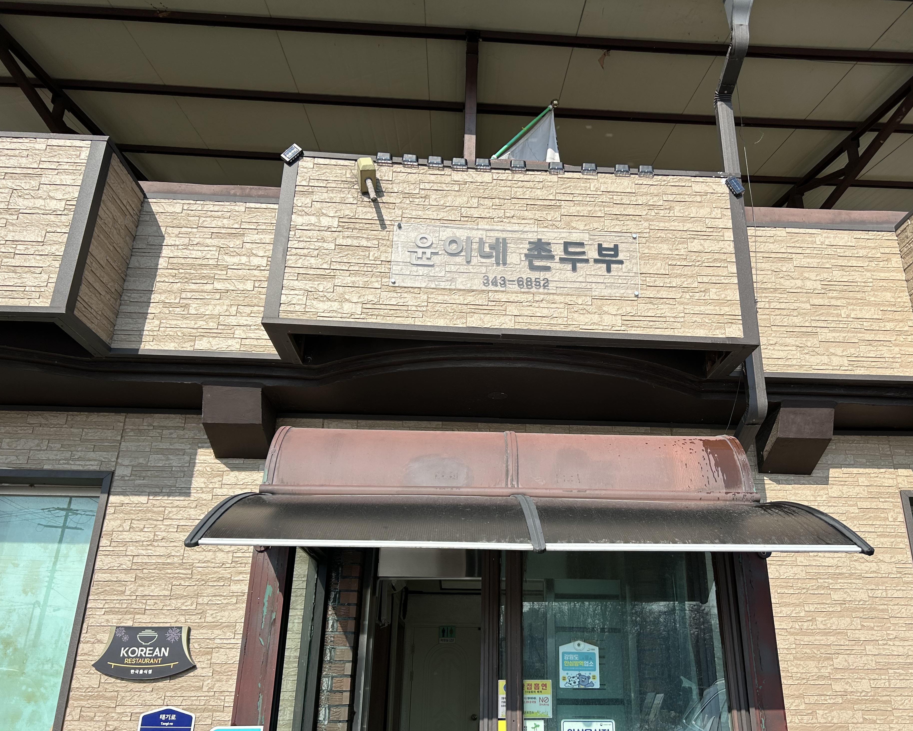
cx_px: 496
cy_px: 377
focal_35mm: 28
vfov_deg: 51.5
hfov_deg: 62.1
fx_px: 757
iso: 50
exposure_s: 1/4115
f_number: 1.5
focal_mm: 5.7
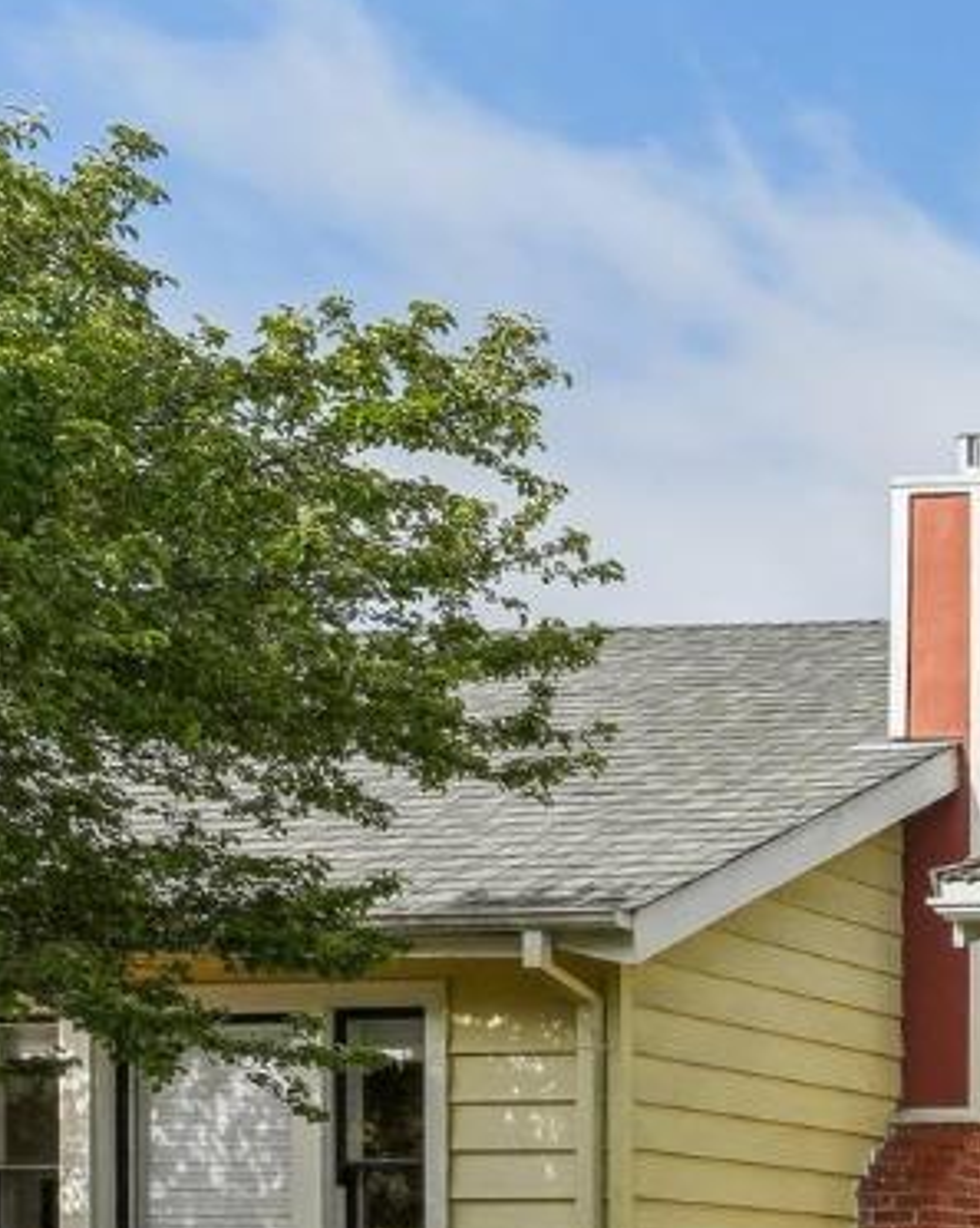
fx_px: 1924
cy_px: 1289
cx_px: 2409
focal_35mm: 53
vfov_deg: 32.0
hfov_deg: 14.8
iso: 640
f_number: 8
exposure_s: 1/1600
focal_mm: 14
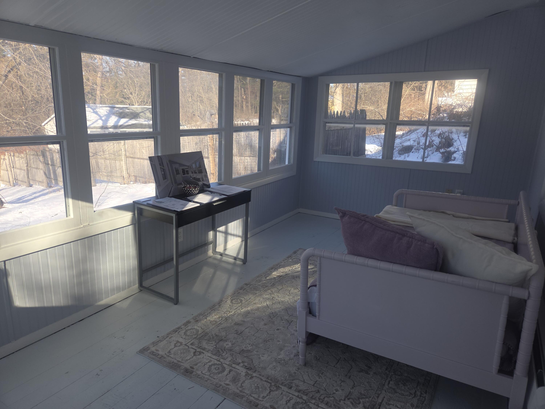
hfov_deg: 73.9
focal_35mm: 23
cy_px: 204
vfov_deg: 58.9
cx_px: 272
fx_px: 362
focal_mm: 5.4
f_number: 1.8
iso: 25
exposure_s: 1/404
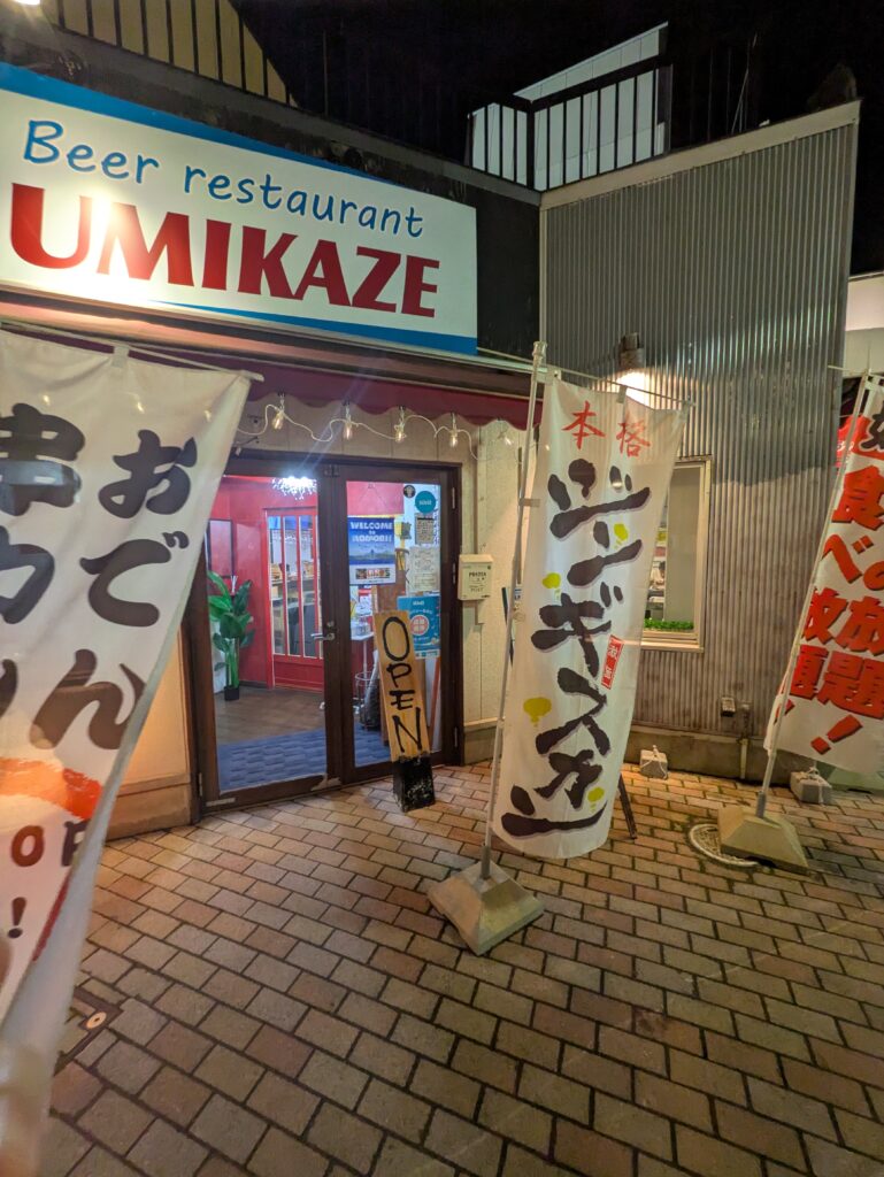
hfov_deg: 85.7
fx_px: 476
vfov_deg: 102.0
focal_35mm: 14
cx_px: 442
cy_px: 588
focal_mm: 1.83
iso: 161
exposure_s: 1/40
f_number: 2.2
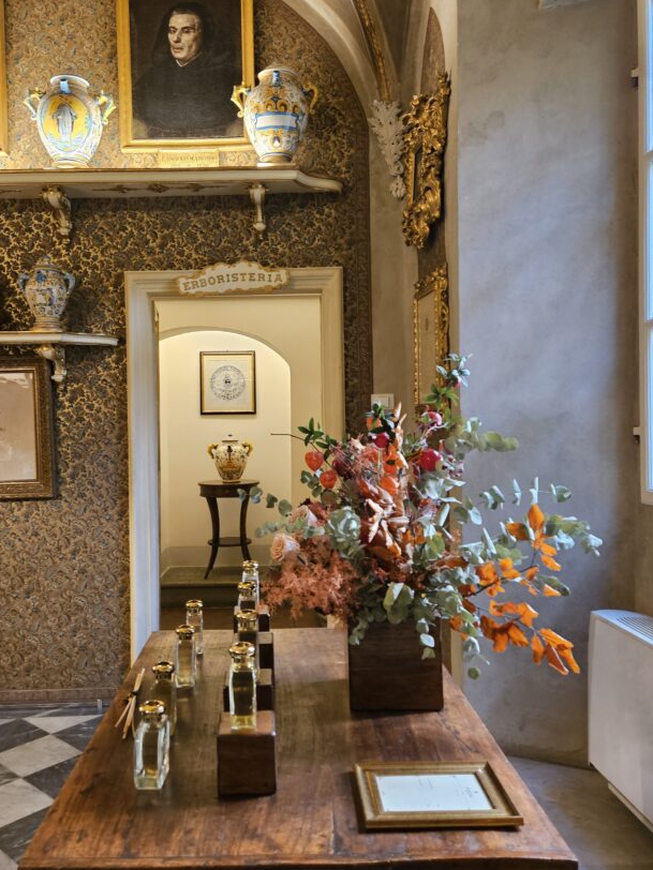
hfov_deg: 48.0
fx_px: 729
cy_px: 409
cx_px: 265
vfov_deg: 61.6
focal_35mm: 29
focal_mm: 5.4
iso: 250
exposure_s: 1/40.6
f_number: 1.8
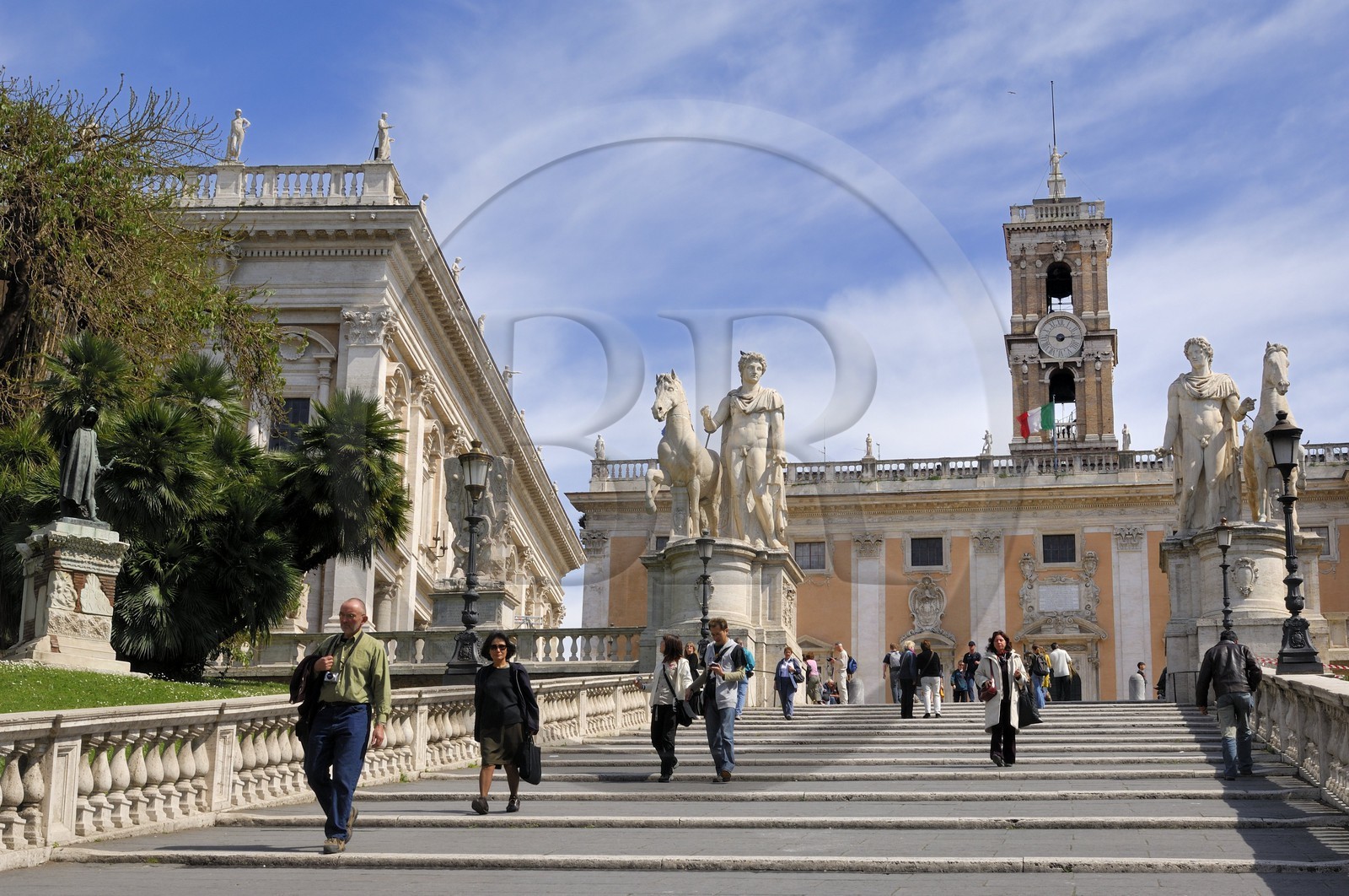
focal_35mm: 57
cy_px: 448
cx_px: 674
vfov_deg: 23.7
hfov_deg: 35.1
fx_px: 2133
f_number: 13
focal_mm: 38
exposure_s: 1/125
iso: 100
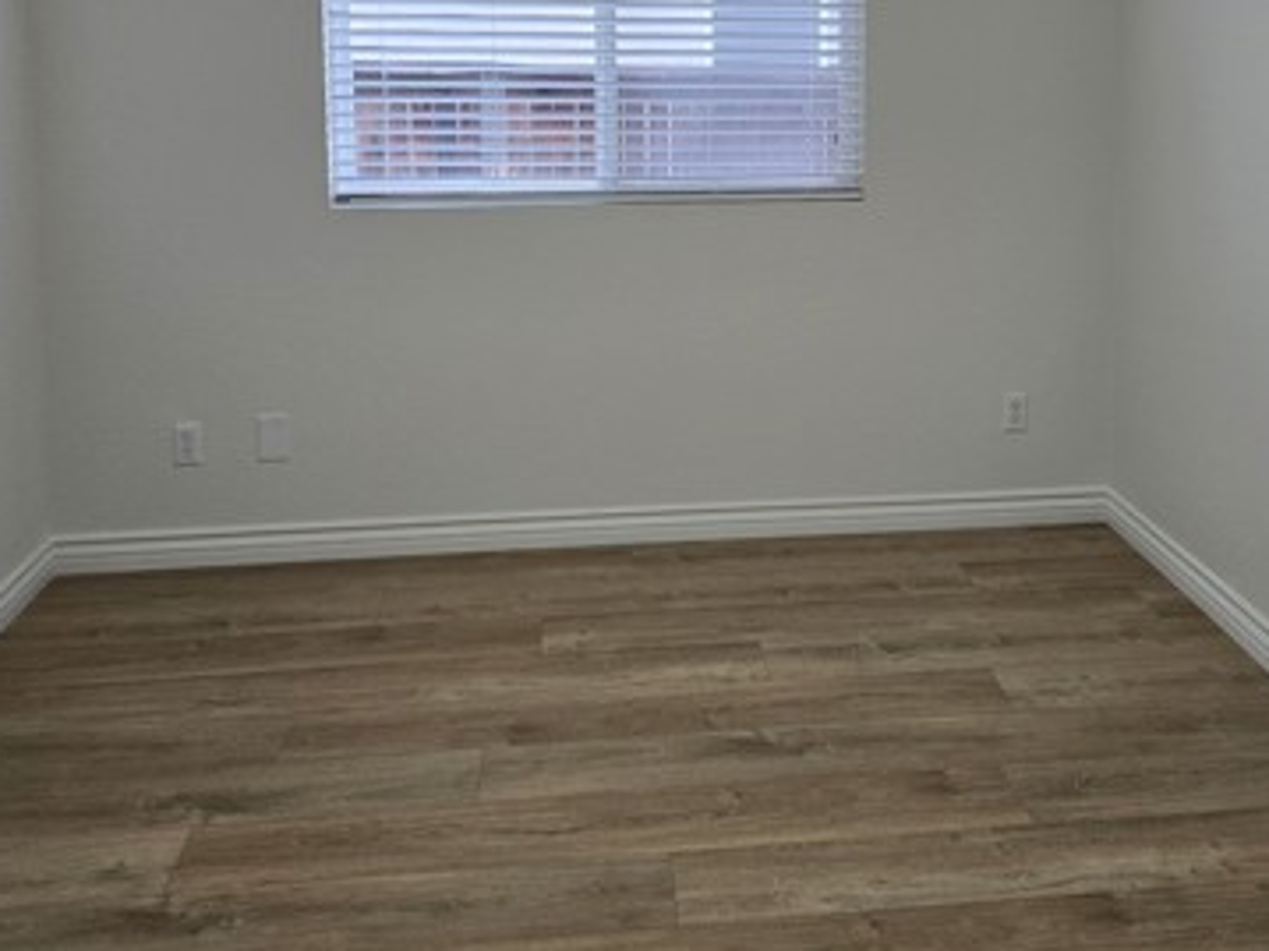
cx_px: 802
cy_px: 223
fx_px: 1503
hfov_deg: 45.4
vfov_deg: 34.3
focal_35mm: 41
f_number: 1.7
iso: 160
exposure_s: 1/120
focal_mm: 6.3
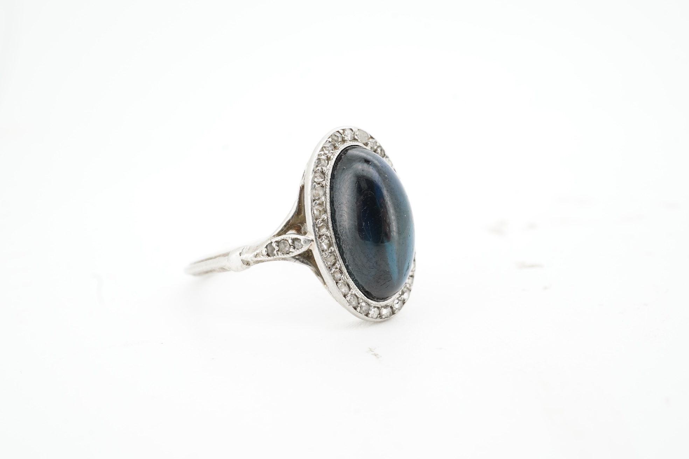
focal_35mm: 45
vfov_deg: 29.9
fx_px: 861
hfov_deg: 43.6
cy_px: 230
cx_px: 344
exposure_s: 1/50
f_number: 22
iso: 160
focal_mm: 30
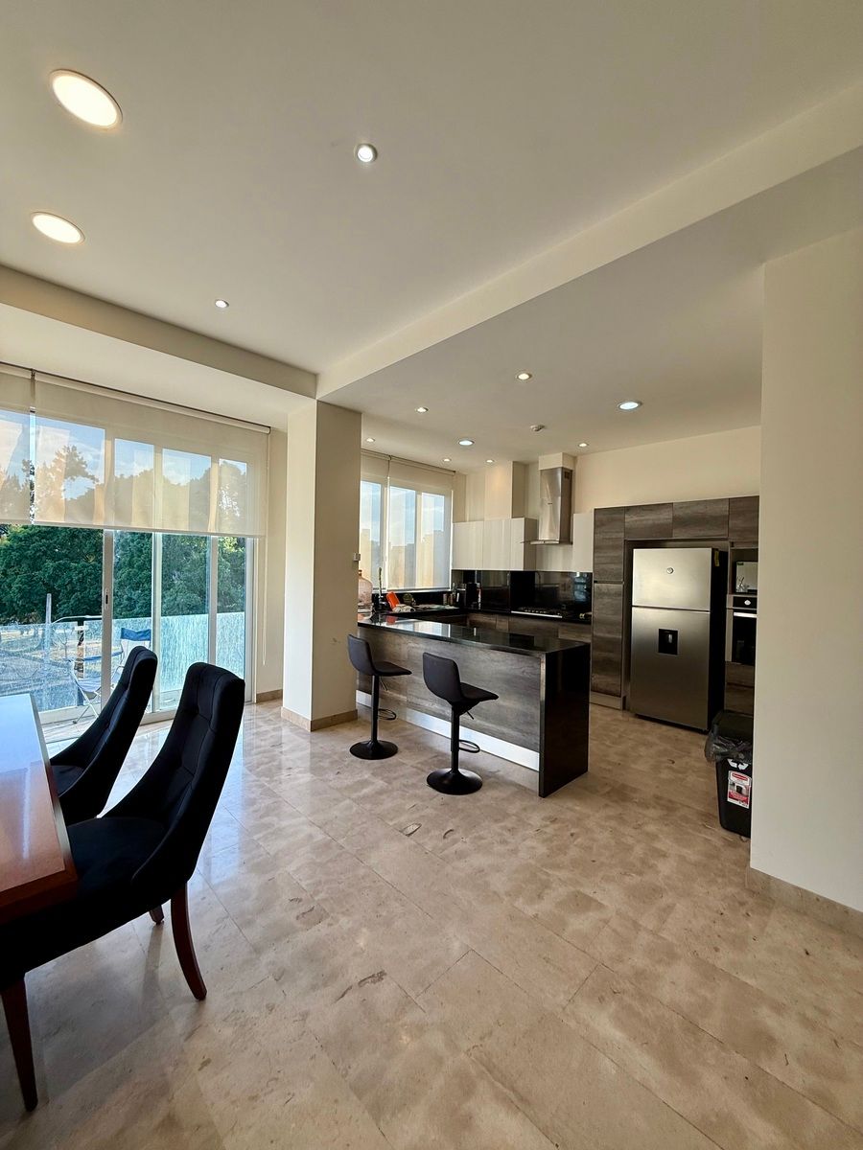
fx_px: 465
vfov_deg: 102.1
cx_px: 432
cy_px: 575
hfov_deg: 85.7
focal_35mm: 14
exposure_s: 1/120
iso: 50
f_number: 2.2
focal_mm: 2.22
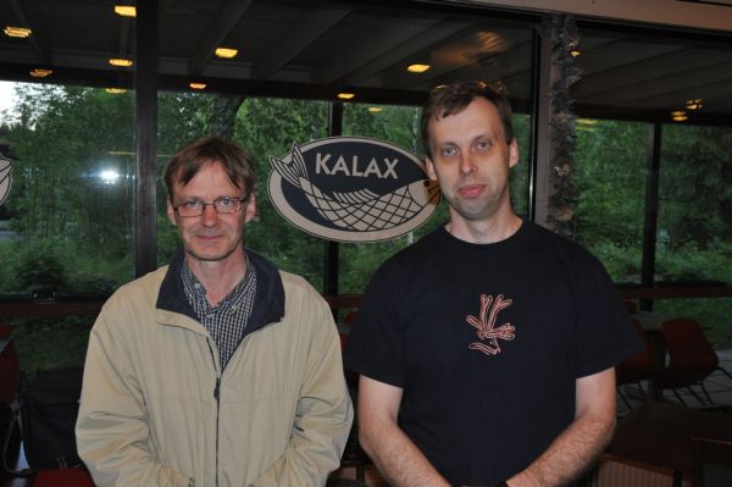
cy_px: 244
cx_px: 366
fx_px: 762
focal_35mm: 38
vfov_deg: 35.4
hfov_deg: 51.3
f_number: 3.8
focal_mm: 25
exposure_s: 1/60
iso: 800
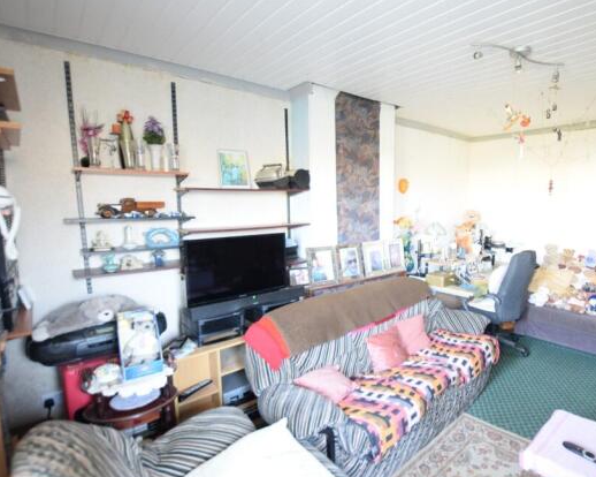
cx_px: 372
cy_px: 241
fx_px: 345
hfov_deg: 80.1
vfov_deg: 69.2
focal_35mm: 20
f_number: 3.5
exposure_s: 1/13
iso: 1600
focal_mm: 11
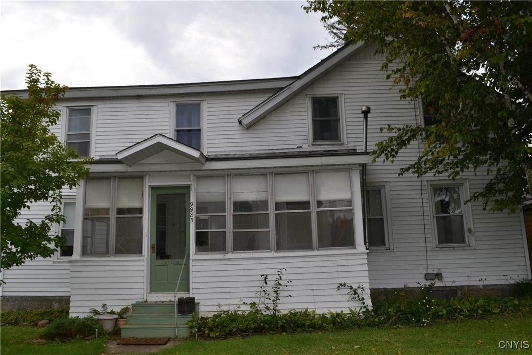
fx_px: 443
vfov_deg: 43.6
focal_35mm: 30
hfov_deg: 61.9
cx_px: 266
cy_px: 178
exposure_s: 1/200
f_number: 7.1
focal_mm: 20
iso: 100
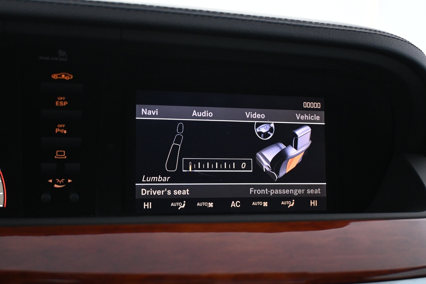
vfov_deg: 31.0
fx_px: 512
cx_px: 204
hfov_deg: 45.2
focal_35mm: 43
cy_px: 144
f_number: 4.5
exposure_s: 1/40
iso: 2800
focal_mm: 27.5
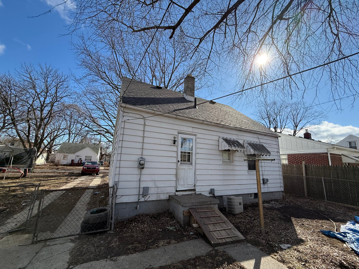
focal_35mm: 14
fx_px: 145
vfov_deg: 85.7
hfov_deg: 102.1
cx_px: 180
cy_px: 134
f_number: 2.2
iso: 50
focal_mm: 2.22
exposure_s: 1/1339
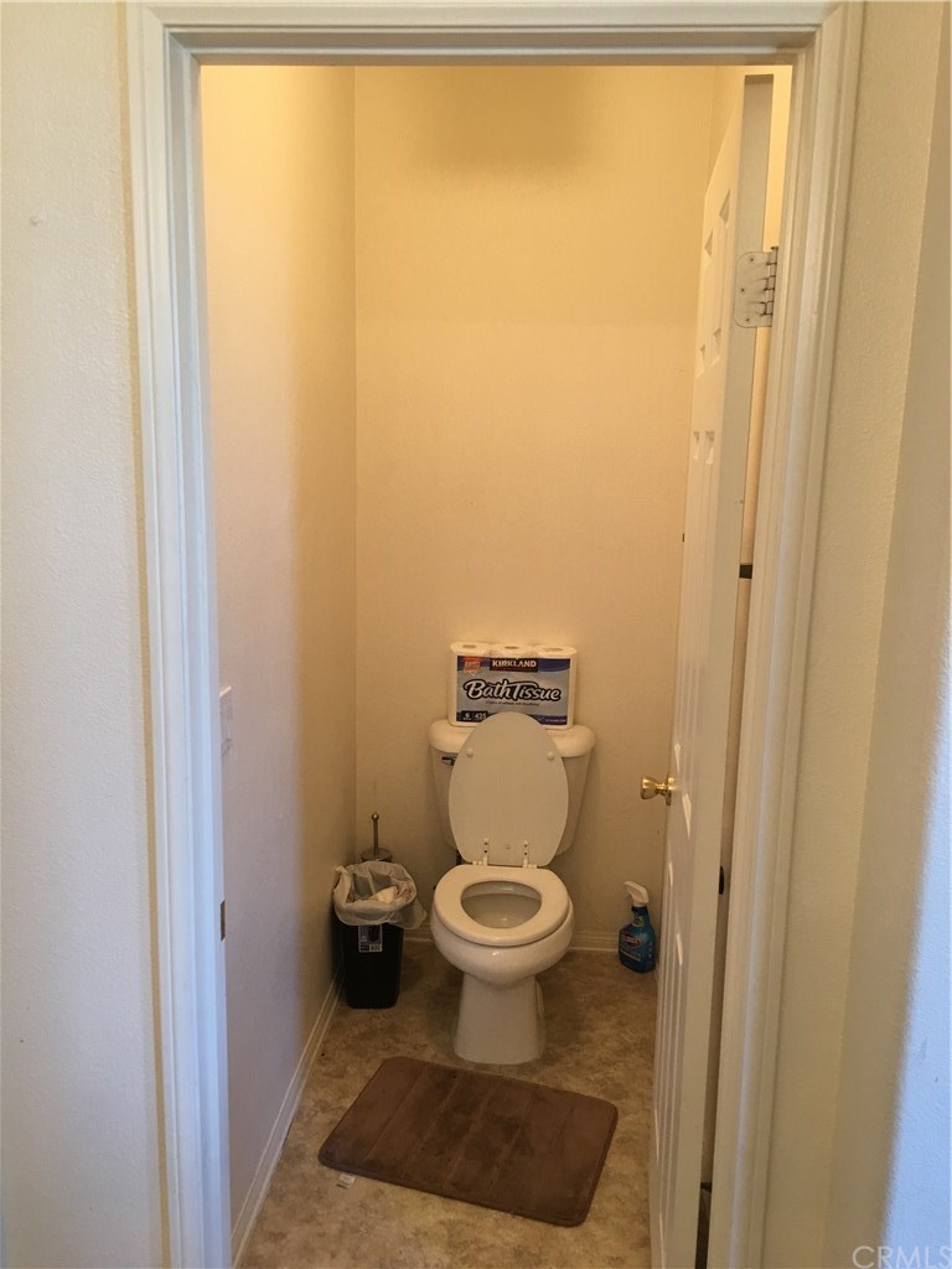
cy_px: 634
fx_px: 1063
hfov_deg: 48.2
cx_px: 476
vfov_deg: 61.7
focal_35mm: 29
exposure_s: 1/17
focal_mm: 4.15
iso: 50
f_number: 2.2
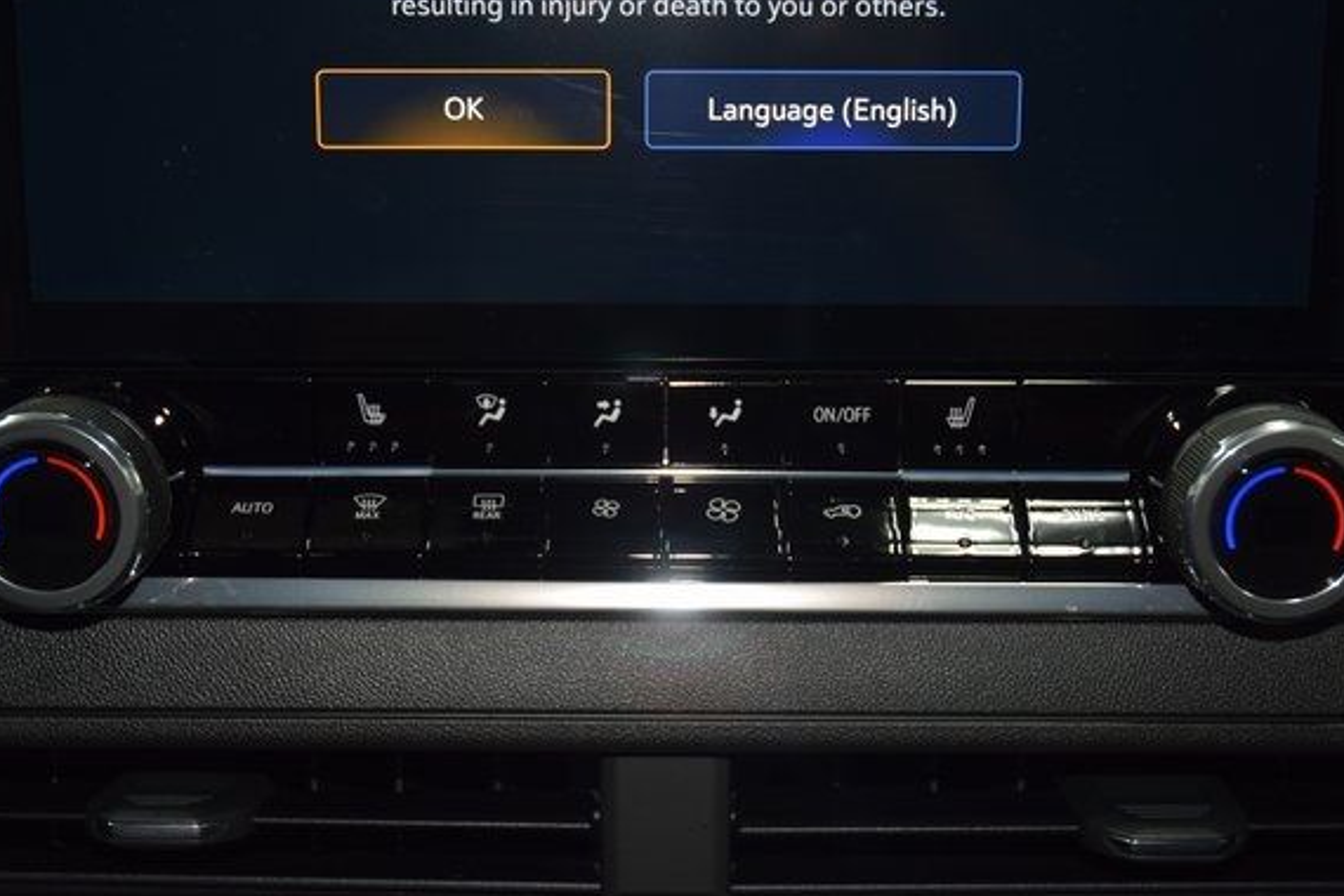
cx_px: 651
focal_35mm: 64
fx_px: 2389
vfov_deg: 21.2
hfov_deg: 31.4
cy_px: 475
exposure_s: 1/40
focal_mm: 38
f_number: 4.2
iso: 500
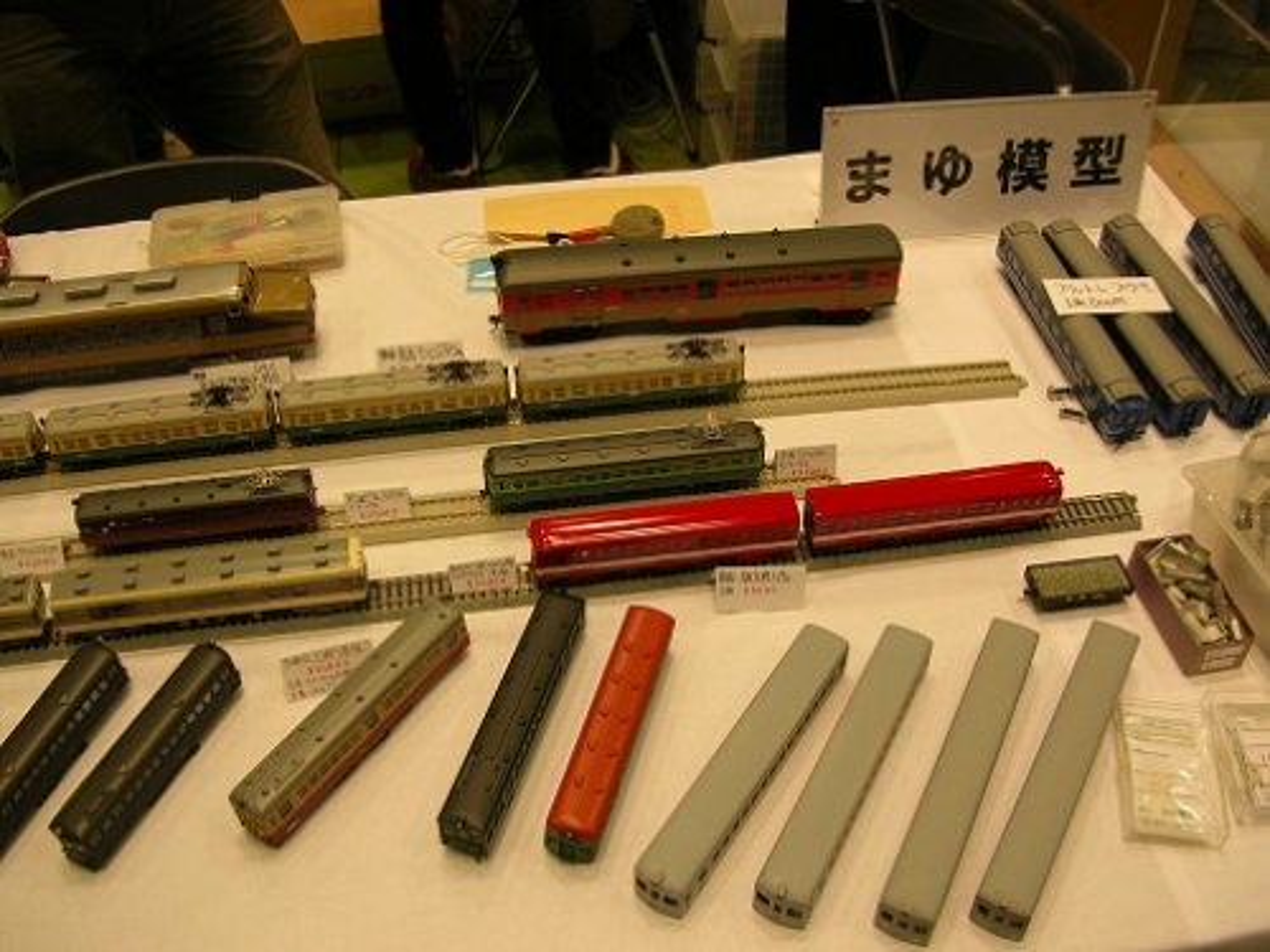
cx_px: 635
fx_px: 1284
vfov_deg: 40.7
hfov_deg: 52.6
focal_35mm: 35
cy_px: 476
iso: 50
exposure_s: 1/34.7
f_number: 2.8
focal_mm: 5.8
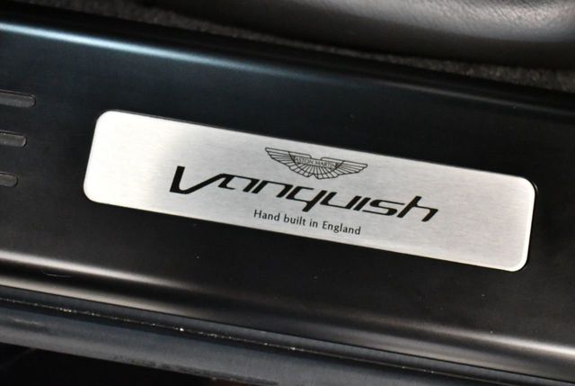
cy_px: 193
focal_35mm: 72
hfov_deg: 28.0
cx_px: 288
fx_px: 1152
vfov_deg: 19.0
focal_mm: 36
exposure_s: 1/60
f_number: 4.8
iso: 10000
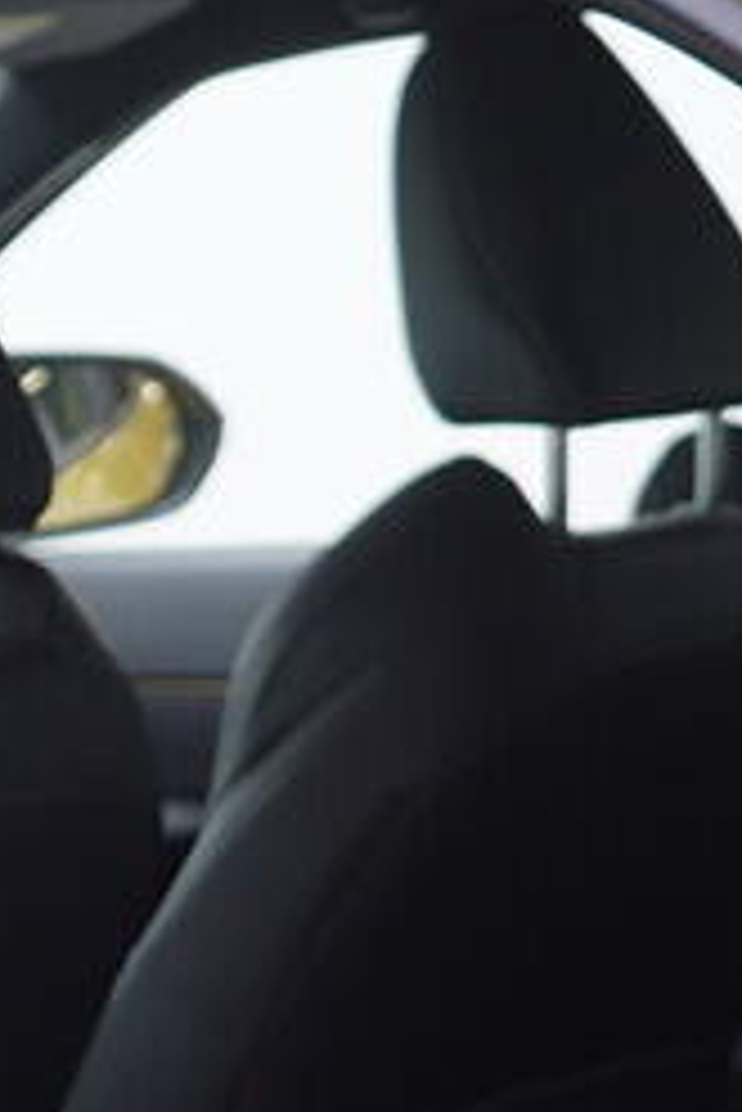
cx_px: -387
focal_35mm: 149
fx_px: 4600
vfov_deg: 13.5
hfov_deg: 9.0
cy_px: 1204
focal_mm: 24
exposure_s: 1/50
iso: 125
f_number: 3.2
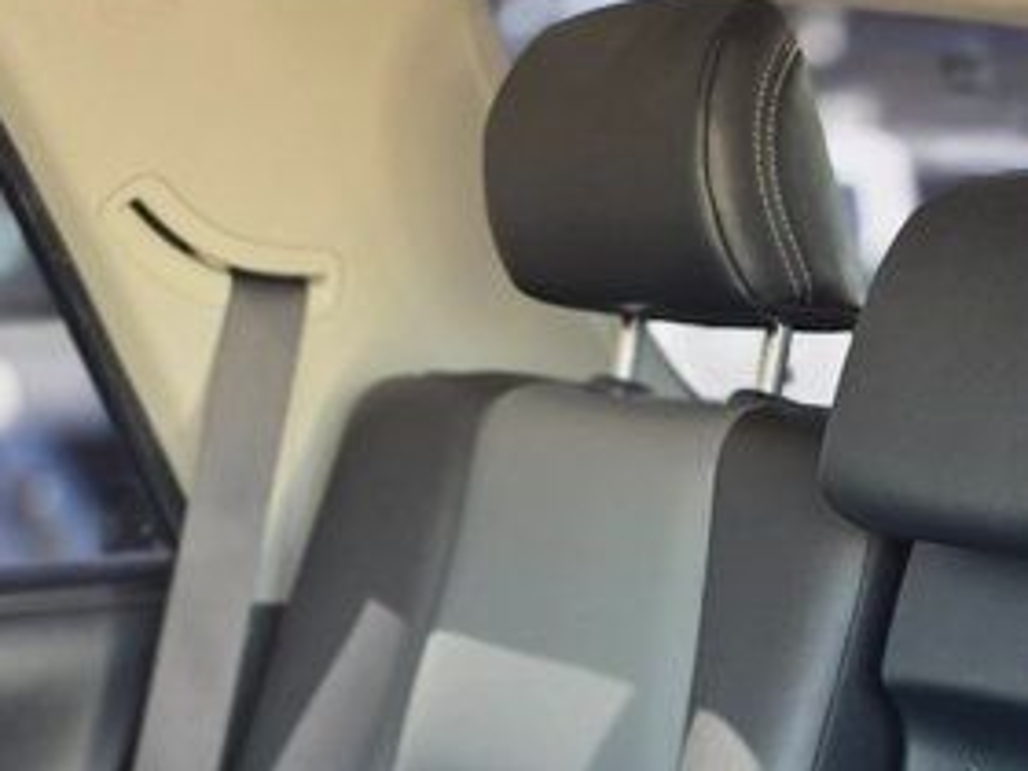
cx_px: 1134
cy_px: 1068
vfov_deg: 16.4
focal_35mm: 84
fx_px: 2495
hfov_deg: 22.0
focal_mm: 6.3
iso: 500
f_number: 1.7
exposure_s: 1/240
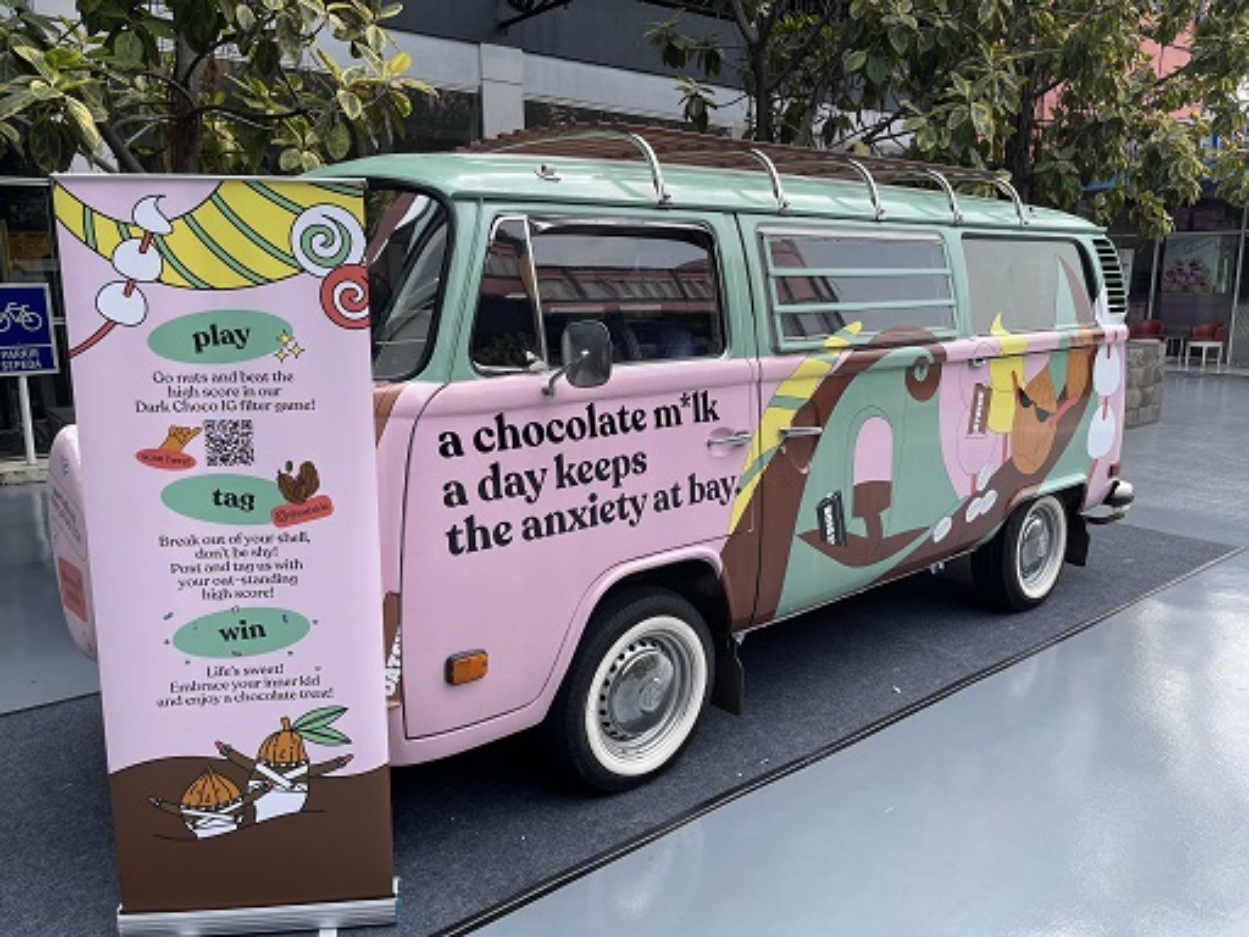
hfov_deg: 67.3
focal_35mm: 26
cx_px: 624
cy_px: 468
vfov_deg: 53.1
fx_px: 938
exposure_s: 1/994
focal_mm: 5.1
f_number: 1.6
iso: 32
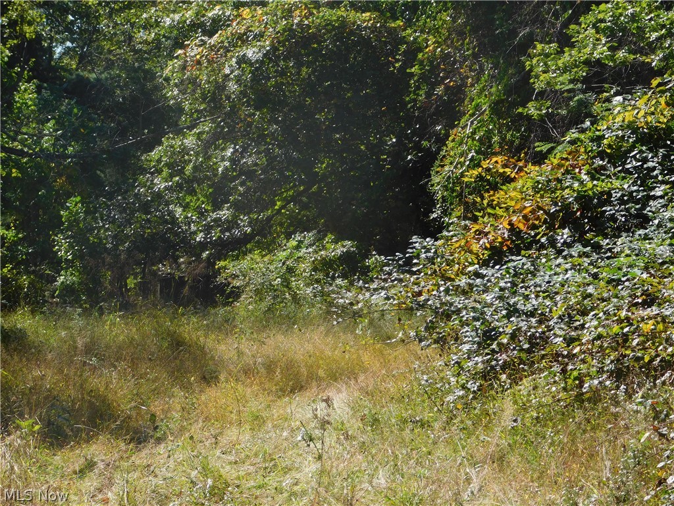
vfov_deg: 11.1
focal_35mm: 134
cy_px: 253
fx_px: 2609
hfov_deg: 14.7
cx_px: 337
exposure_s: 1/320
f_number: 5
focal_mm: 23.7
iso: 125
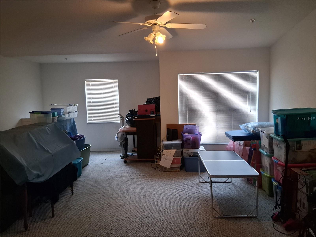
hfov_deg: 67.3
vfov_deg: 53.1
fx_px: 237
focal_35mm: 26
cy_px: 118
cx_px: 158
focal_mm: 3.98
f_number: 1.8
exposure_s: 1/100
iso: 200
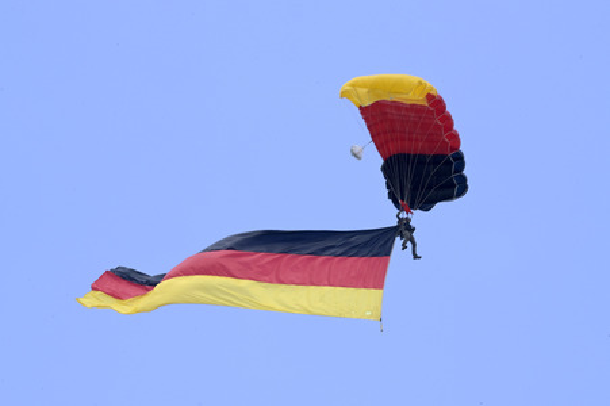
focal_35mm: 230
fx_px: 3894
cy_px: 203
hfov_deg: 9.0
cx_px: 305
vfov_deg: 6.0
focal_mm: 230
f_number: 16
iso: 400
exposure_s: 1/250
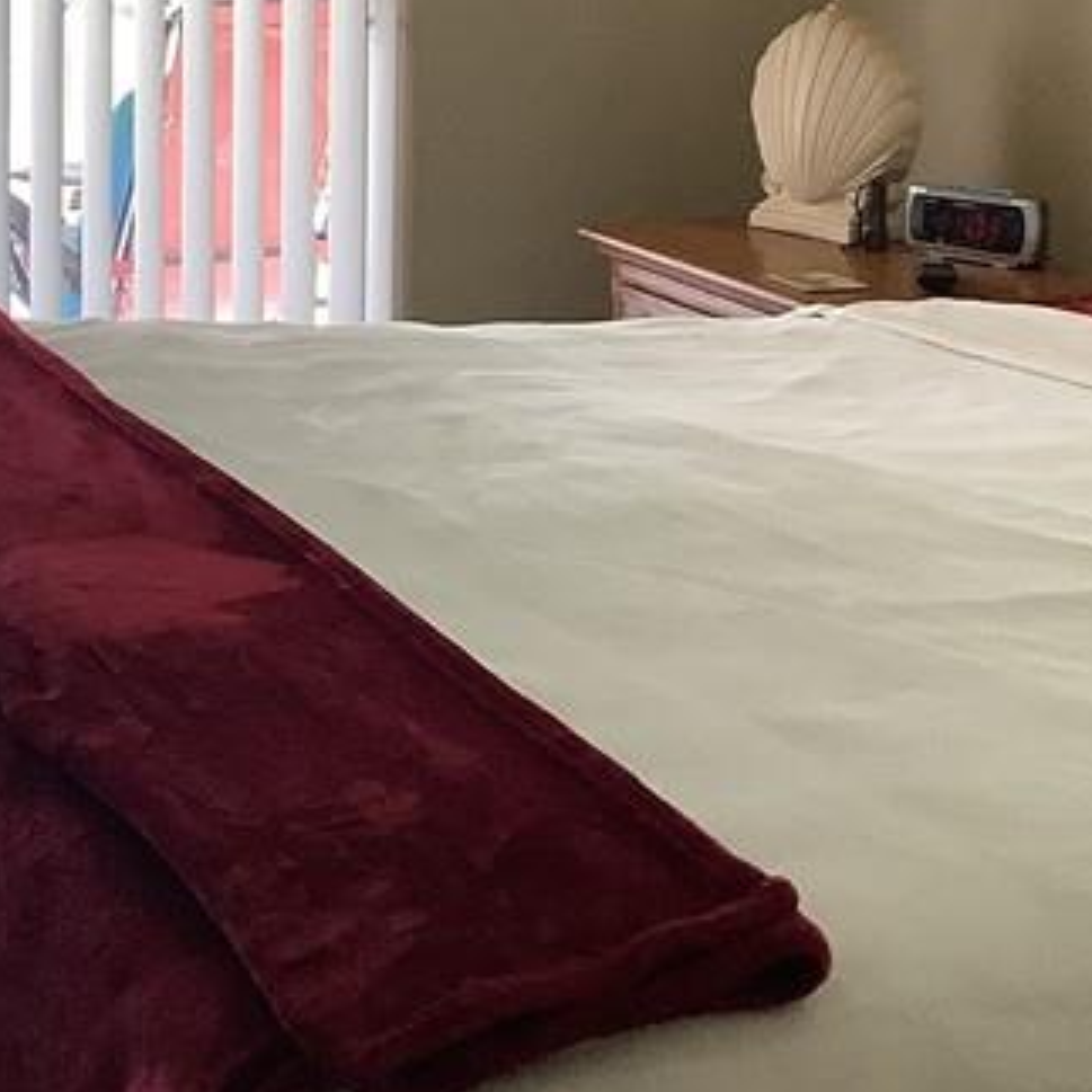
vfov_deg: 19.4
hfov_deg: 19.5
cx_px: 88
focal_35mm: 87
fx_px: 3105
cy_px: 24
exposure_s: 1/60
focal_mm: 3.3
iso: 64
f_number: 2.4
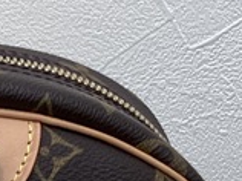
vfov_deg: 6.8
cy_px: 339
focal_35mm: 213
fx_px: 1487
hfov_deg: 8.8
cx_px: -230
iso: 40
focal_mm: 3.99
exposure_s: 1/60
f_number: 1.8
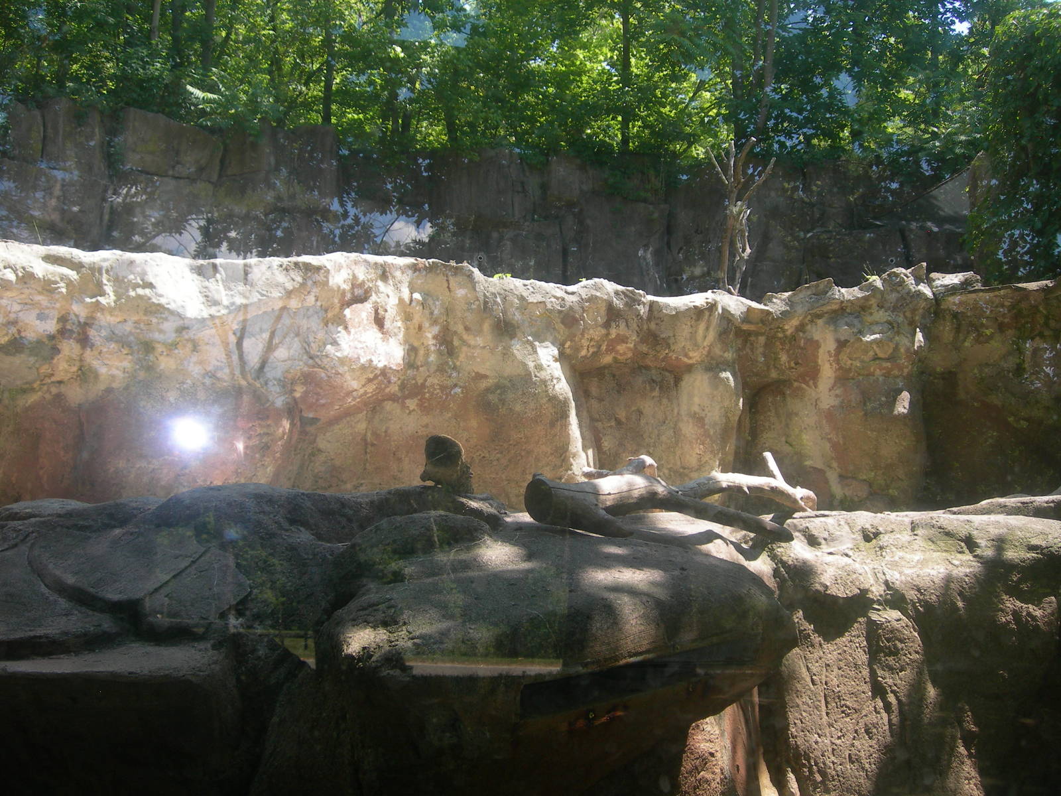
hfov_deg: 49.0
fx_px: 1165
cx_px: 530
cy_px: 398
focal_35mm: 38
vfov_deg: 37.7
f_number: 2.8
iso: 50
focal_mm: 7.8
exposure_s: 1/232
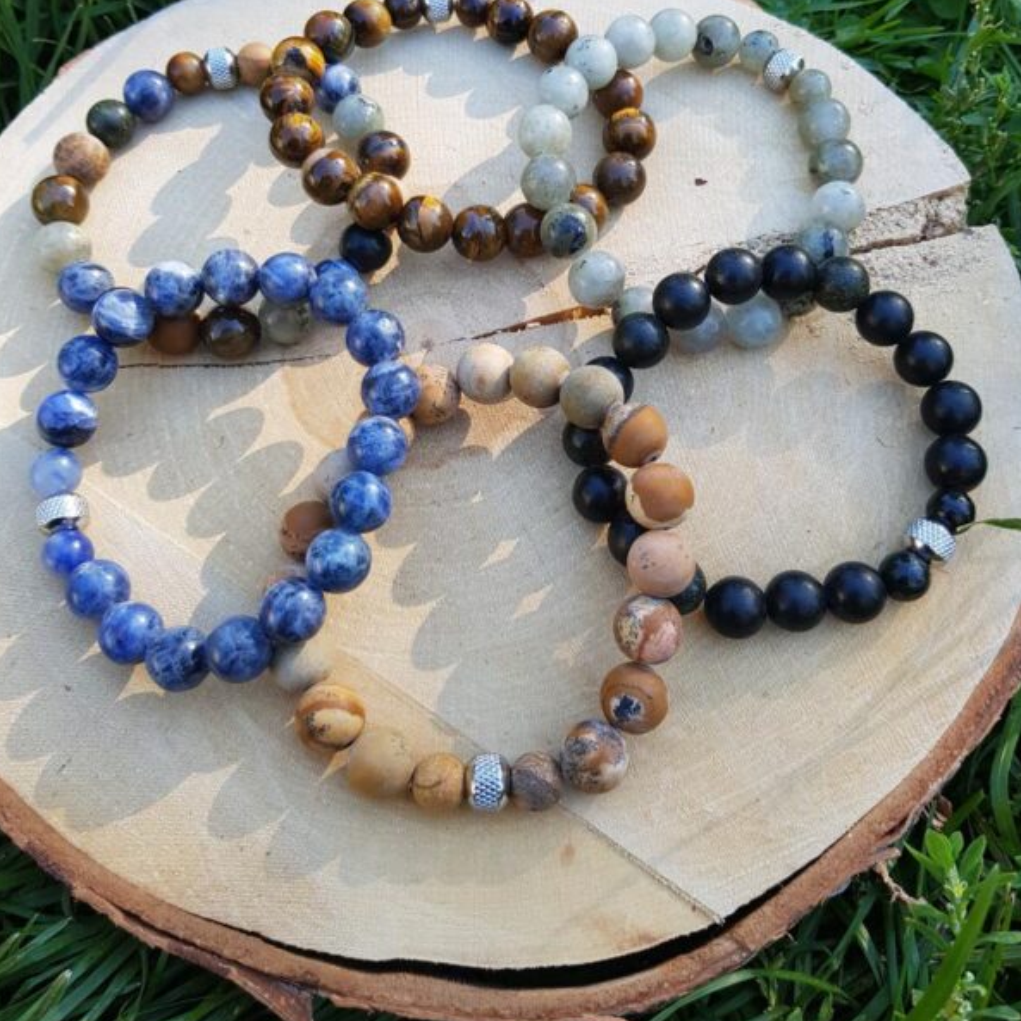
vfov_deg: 51.9
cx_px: 508
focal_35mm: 31
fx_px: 1034
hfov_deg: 52.5
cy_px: 379
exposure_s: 1/165
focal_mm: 4.2
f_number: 1.7
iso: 40
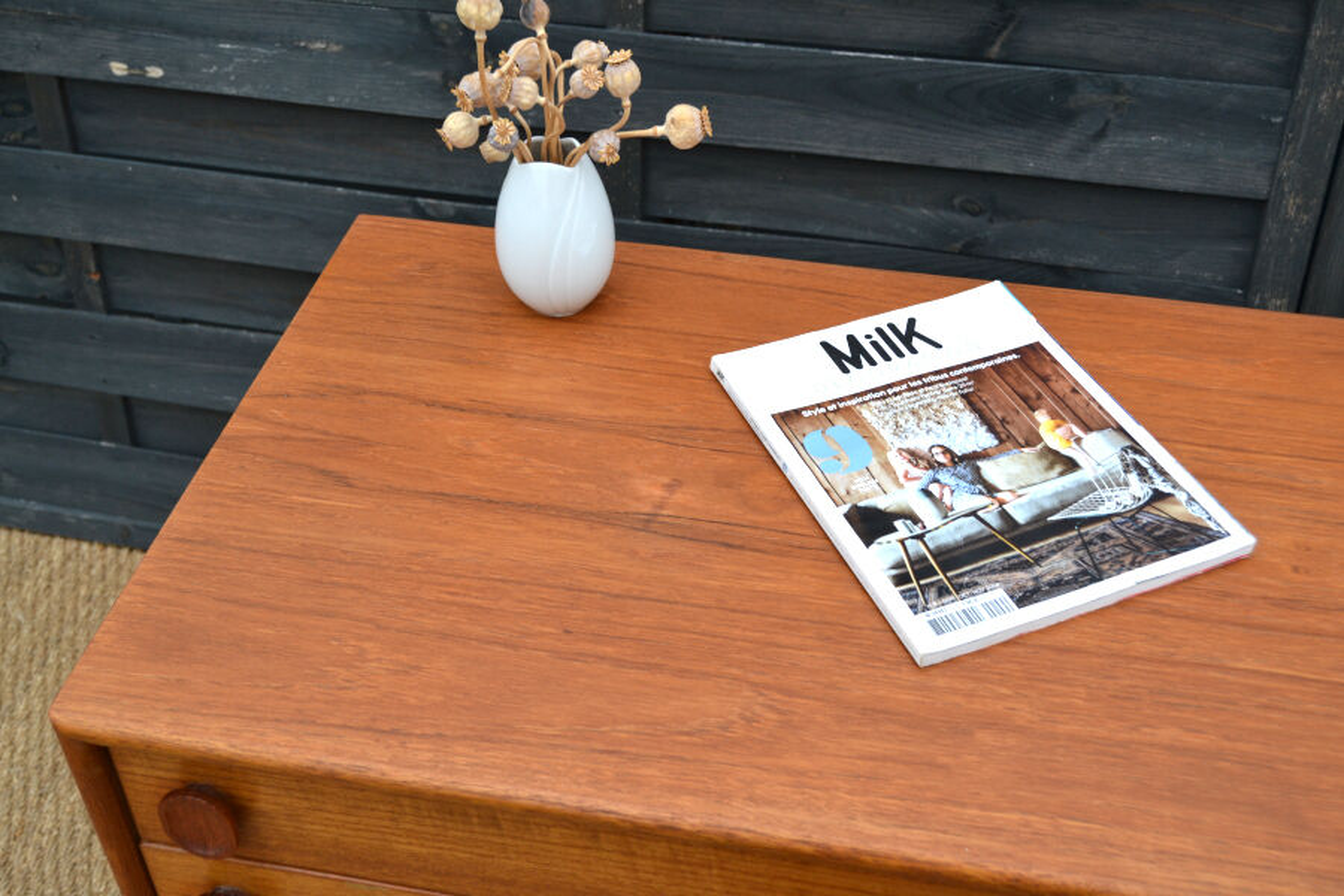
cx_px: 672
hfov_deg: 46.4
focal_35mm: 42
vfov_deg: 31.9
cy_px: 448
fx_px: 1568
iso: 320
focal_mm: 28
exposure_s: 1/125
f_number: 5.6
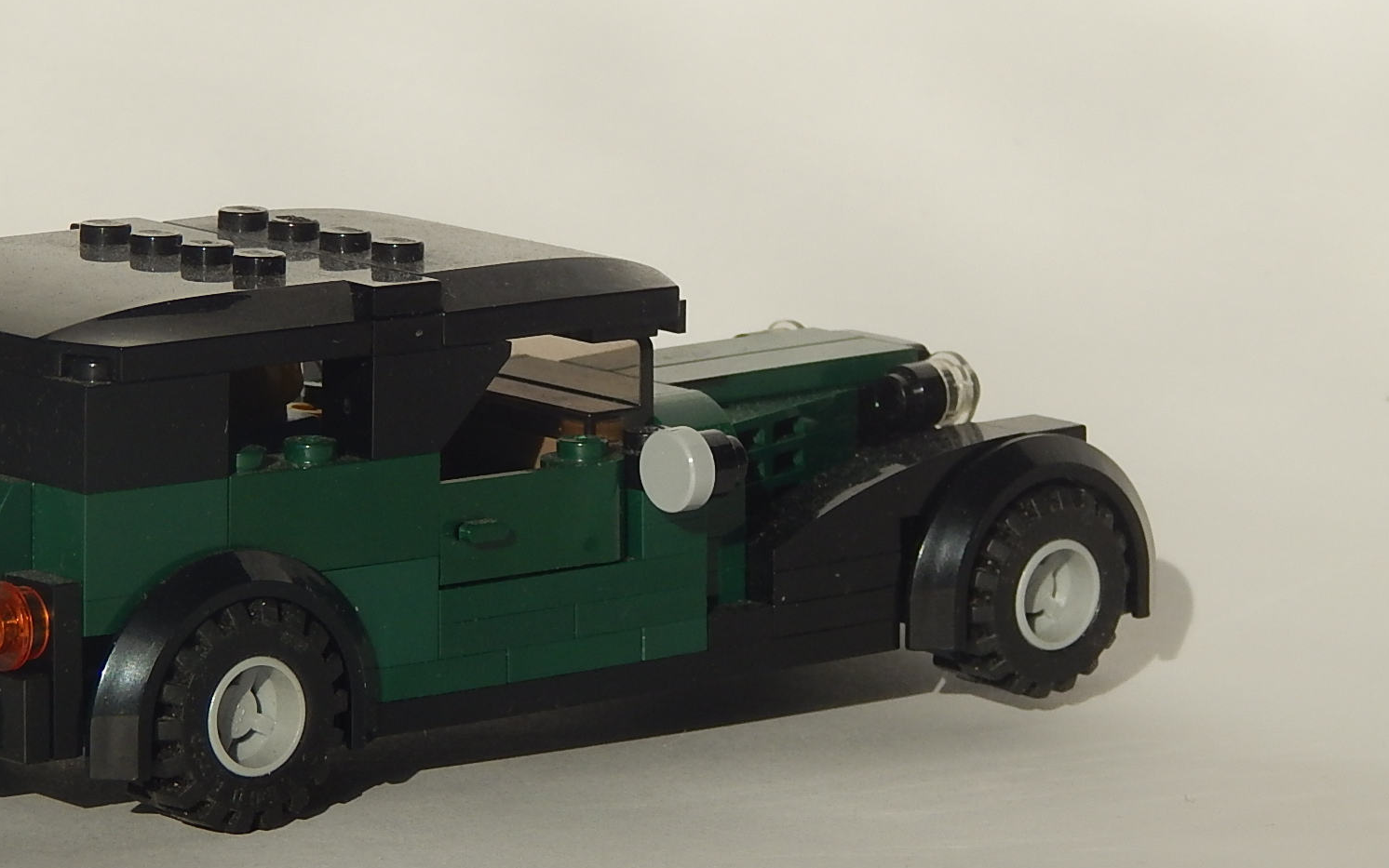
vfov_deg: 6.2
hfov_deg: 9.8
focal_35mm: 213
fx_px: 8064
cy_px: 484
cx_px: 416
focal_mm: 23.4
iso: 125
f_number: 9.6
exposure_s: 1/400
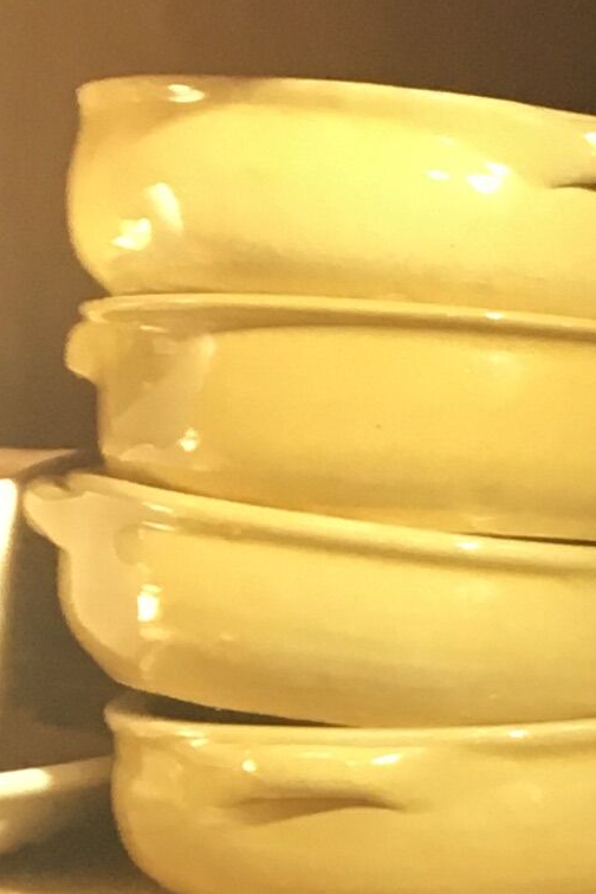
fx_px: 3994
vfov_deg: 12.2
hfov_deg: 7.6
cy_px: 1293
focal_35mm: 161
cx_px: 1698
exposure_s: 1/33
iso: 80
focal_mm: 4.15
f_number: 2.2
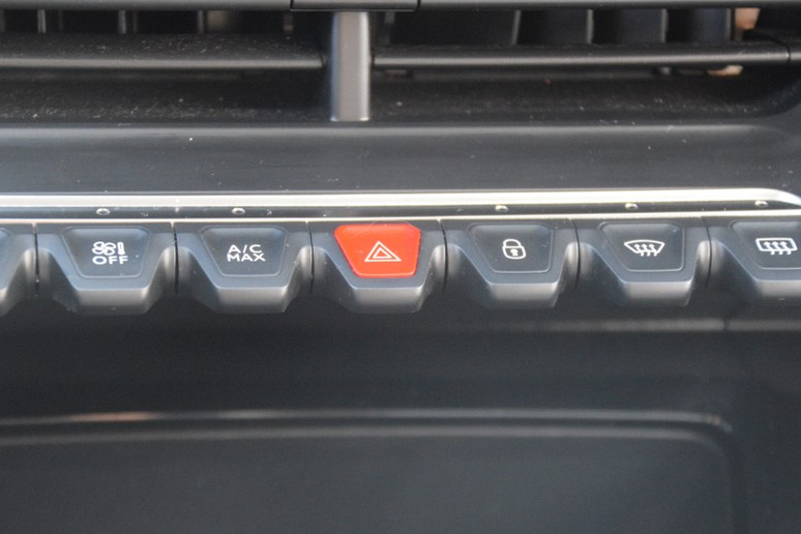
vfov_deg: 9.9
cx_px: 363
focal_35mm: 139
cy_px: 317
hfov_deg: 14.8
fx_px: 3093
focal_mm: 70
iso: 3200
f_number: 5.6
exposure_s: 1/125
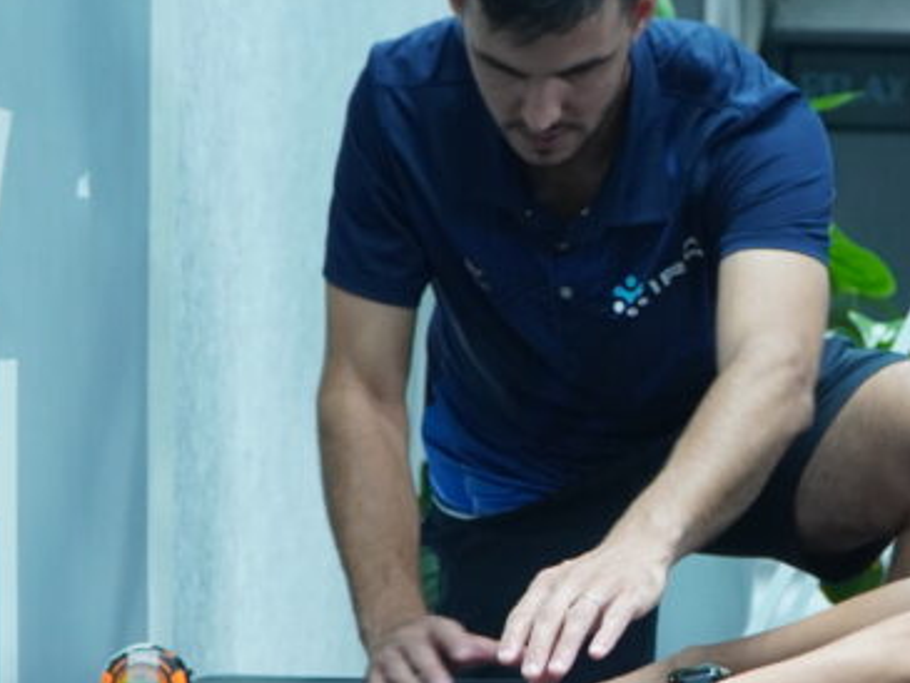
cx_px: 840
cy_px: 520
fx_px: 3296
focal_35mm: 125
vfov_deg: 11.8
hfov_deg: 15.5
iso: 1250
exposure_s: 1/100
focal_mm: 31
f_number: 4
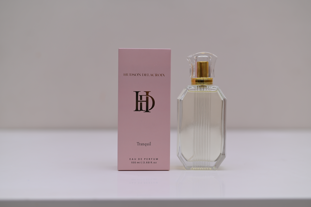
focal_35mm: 50
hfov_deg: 39.6
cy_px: 104
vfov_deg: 27.0
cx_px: 156
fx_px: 432
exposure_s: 1/200
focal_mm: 50
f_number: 2.8
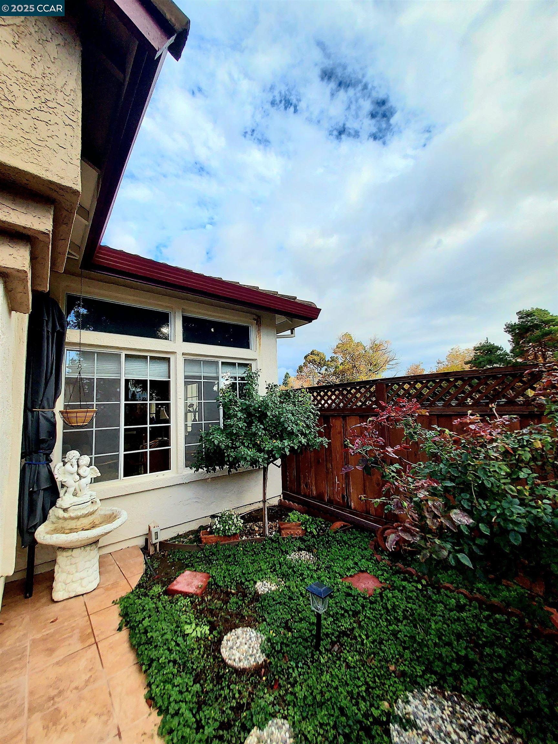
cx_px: 279
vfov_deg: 106.2
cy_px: 372
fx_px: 279
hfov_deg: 89.9
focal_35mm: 13
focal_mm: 1.42
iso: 50
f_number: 2.2
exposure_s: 1/625
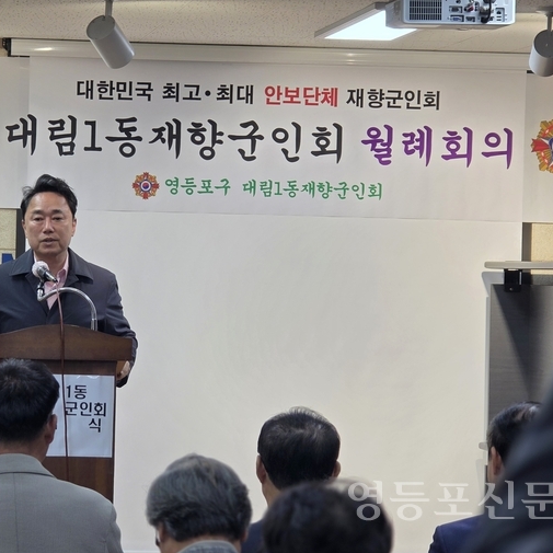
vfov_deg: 12.7
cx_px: 220
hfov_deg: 12.7
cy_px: 277
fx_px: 2476
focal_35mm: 137
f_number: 3.4
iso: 100
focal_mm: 18.6
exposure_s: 1/60.2
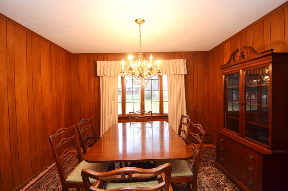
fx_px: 120
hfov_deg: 100.5
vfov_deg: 77.1
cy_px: 96
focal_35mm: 15
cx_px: 144
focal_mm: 10
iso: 2500
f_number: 4
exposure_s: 1/60
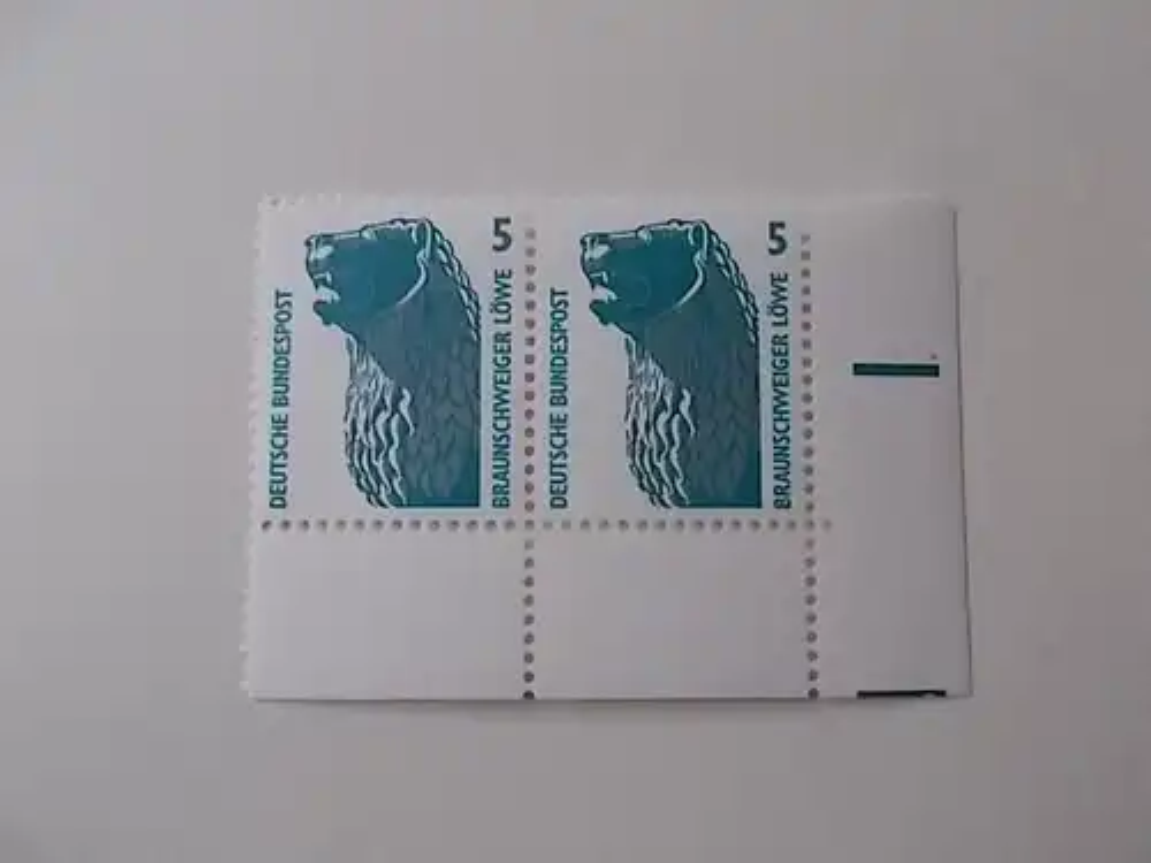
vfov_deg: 53.1
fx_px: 865
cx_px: 576
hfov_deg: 67.3
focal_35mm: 26
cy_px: 432
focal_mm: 4.6
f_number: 3.2
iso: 200
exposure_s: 1/25
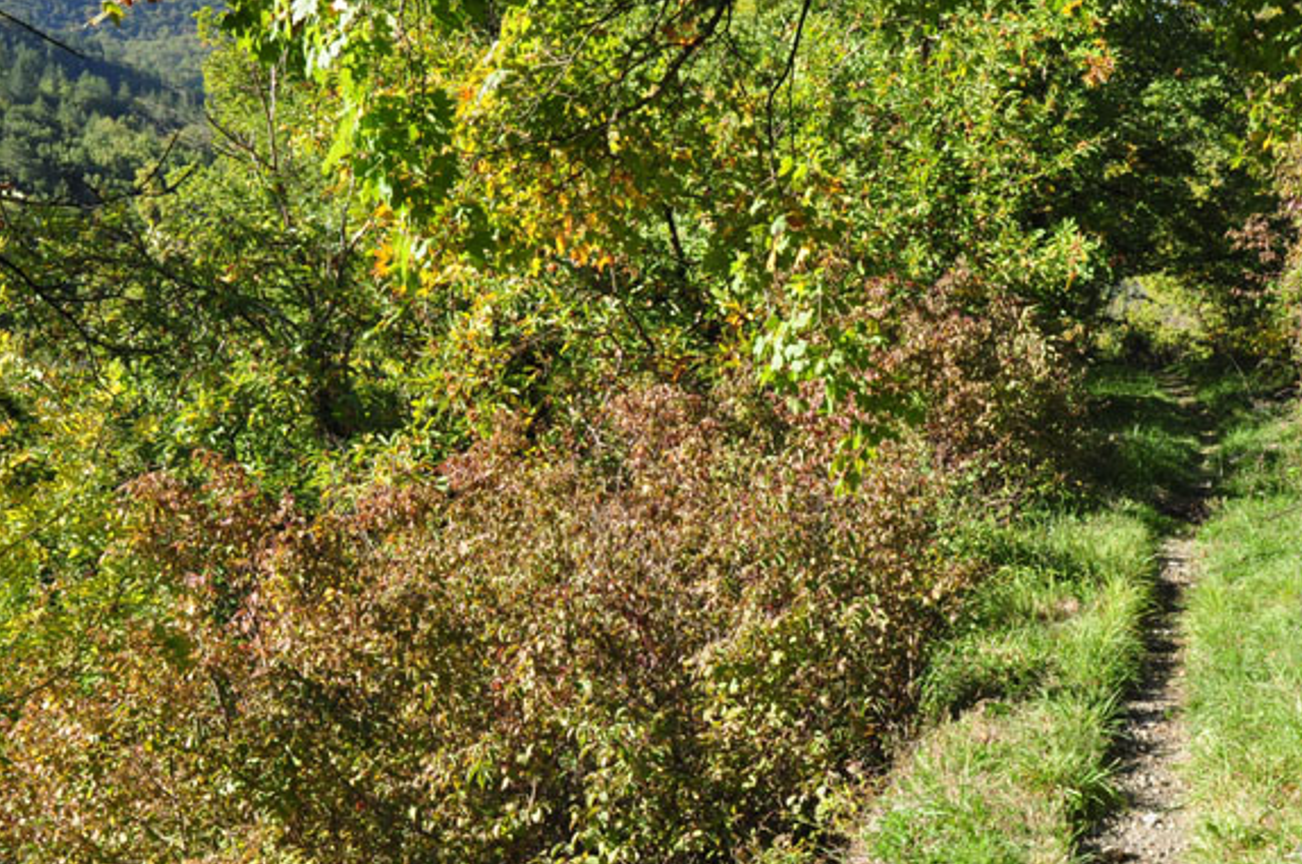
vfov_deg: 29.1
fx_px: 1661
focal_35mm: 46
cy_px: 398
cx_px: 828
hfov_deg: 42.4
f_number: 10
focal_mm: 22
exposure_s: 1/160
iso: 400
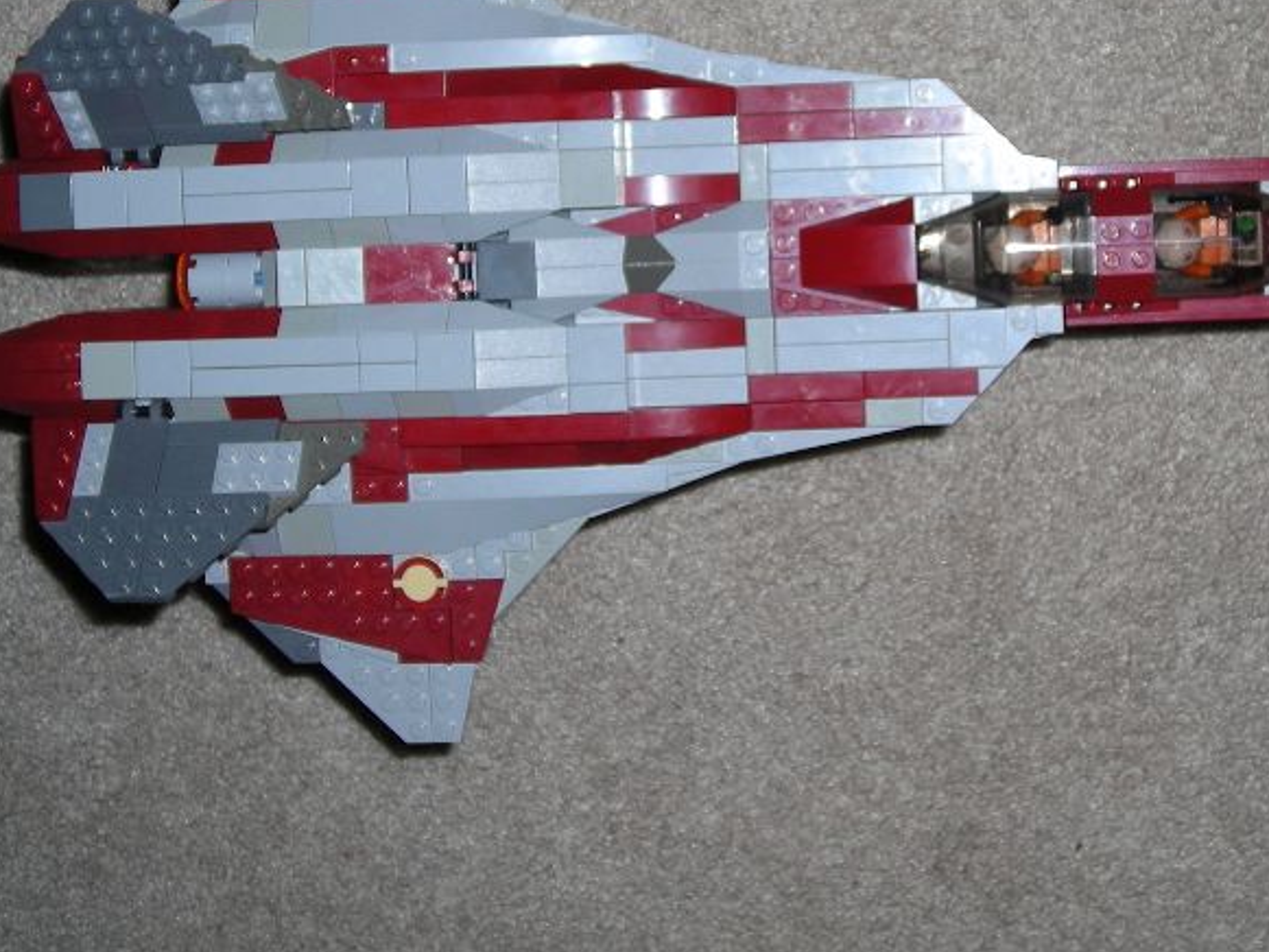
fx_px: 2457
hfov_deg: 28.7
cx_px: 861
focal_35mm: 67
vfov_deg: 21.7
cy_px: 218
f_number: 3.2
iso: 50
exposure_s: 1/60
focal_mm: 6.3
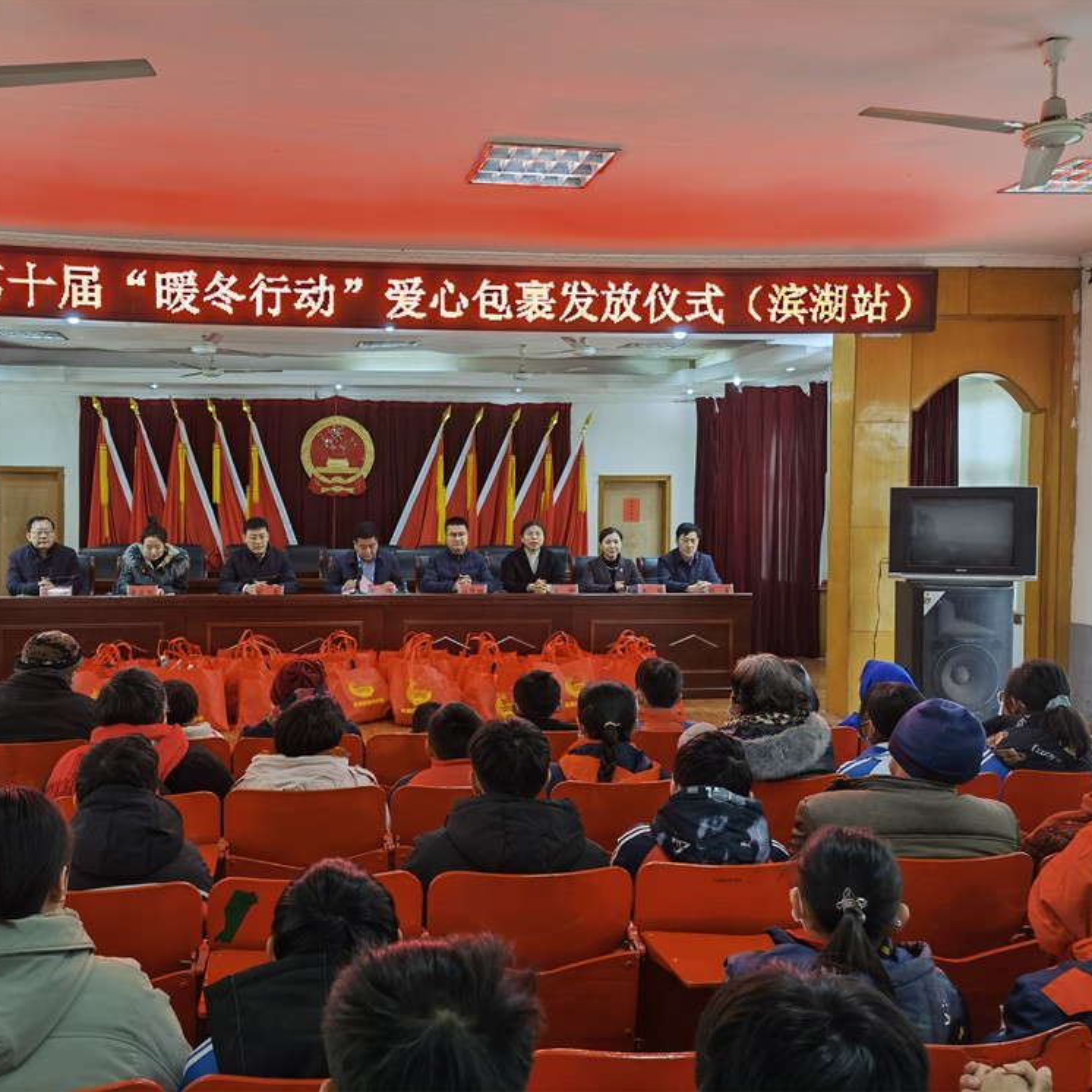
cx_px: 429
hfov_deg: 50.7
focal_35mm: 32
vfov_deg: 51.1
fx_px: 1142
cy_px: 545
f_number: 1.9
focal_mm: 6.67
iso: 125
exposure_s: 1/50
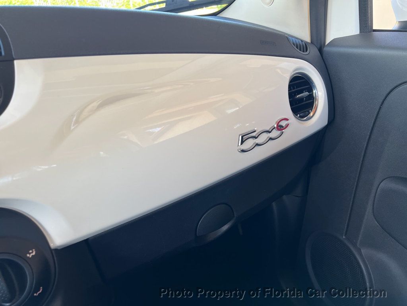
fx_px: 306
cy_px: 153
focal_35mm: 26
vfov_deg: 53.1
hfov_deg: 67.3
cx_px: 204
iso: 64
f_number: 1.5
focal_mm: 5.7
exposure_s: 1/121
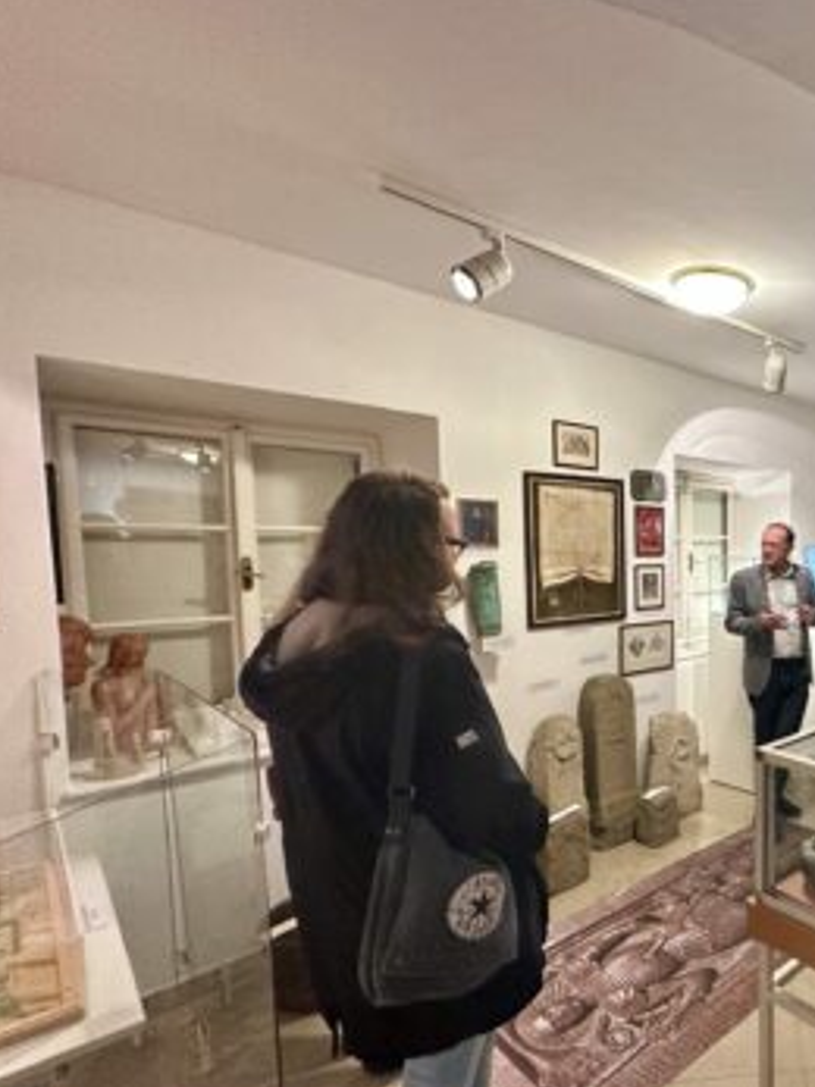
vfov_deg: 78.8
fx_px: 660
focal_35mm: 21
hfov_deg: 51.8
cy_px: 592
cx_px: 799
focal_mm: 2.22
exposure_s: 1/50
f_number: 2.2
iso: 320
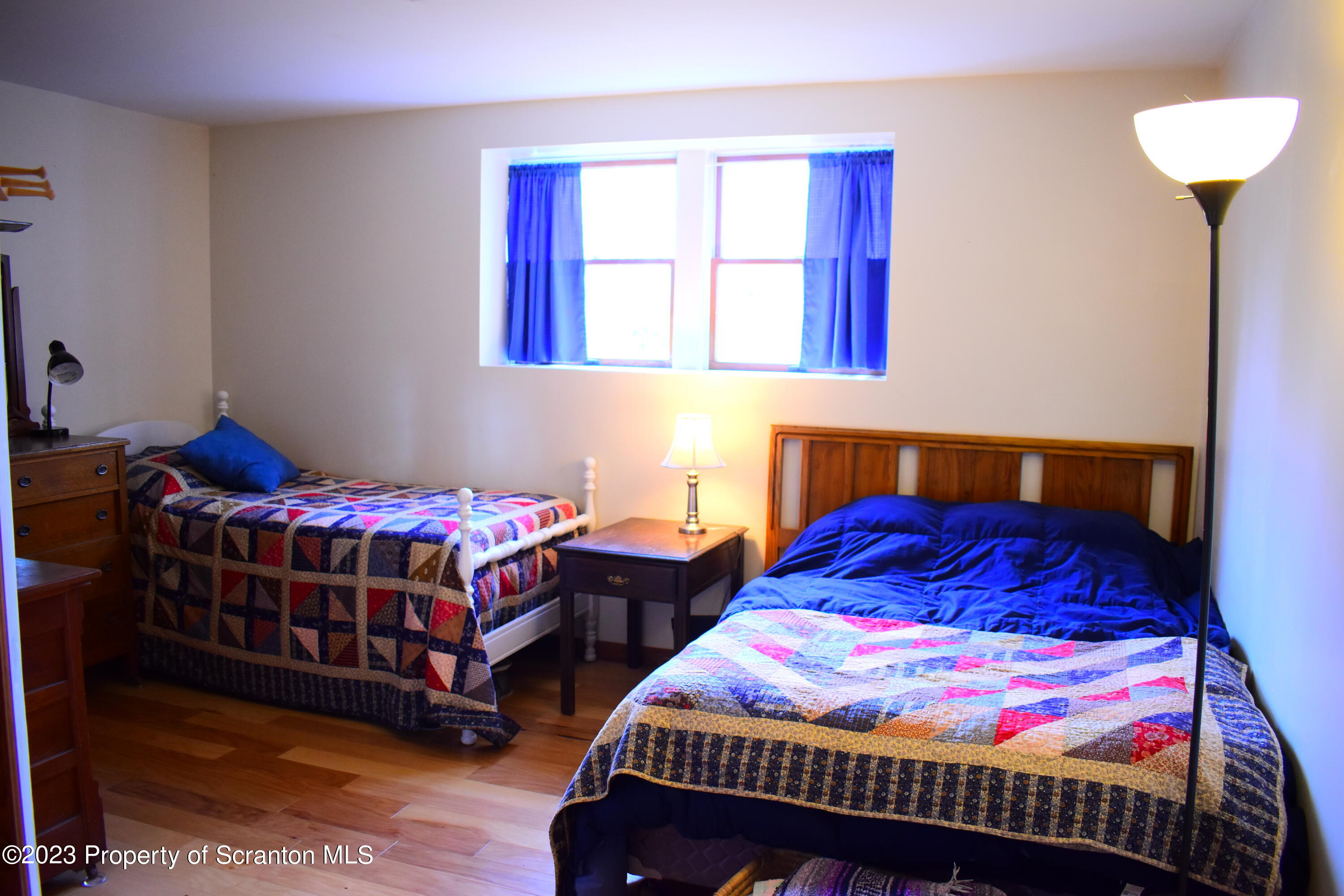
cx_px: 672
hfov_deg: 67.4
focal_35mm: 27
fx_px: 1008
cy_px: 448
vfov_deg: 47.9
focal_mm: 18
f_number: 3.5
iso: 900
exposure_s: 1/60
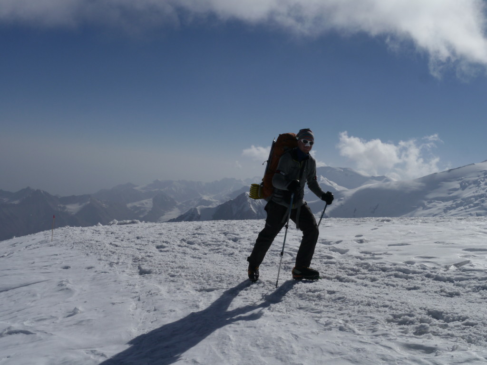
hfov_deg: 39.7
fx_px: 675
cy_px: 182
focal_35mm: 48
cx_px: 244
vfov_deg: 30.3
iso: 160
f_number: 14
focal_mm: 24
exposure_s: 1/800
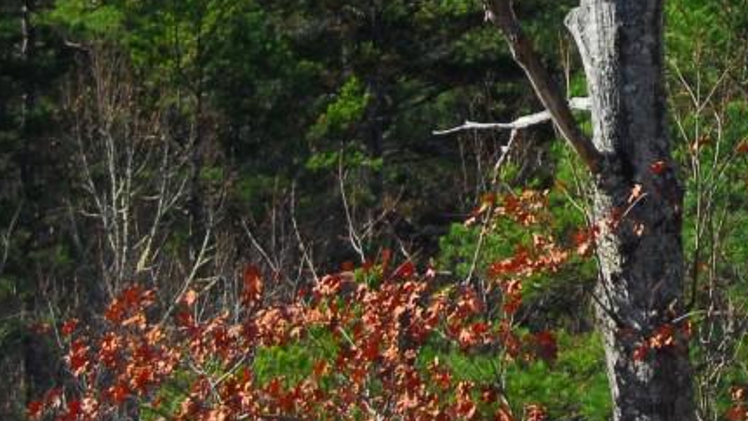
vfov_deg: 4.1
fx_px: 5852
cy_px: -412
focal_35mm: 295
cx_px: 1006
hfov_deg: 7.2
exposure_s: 1/60
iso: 100
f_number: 5.6
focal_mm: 50
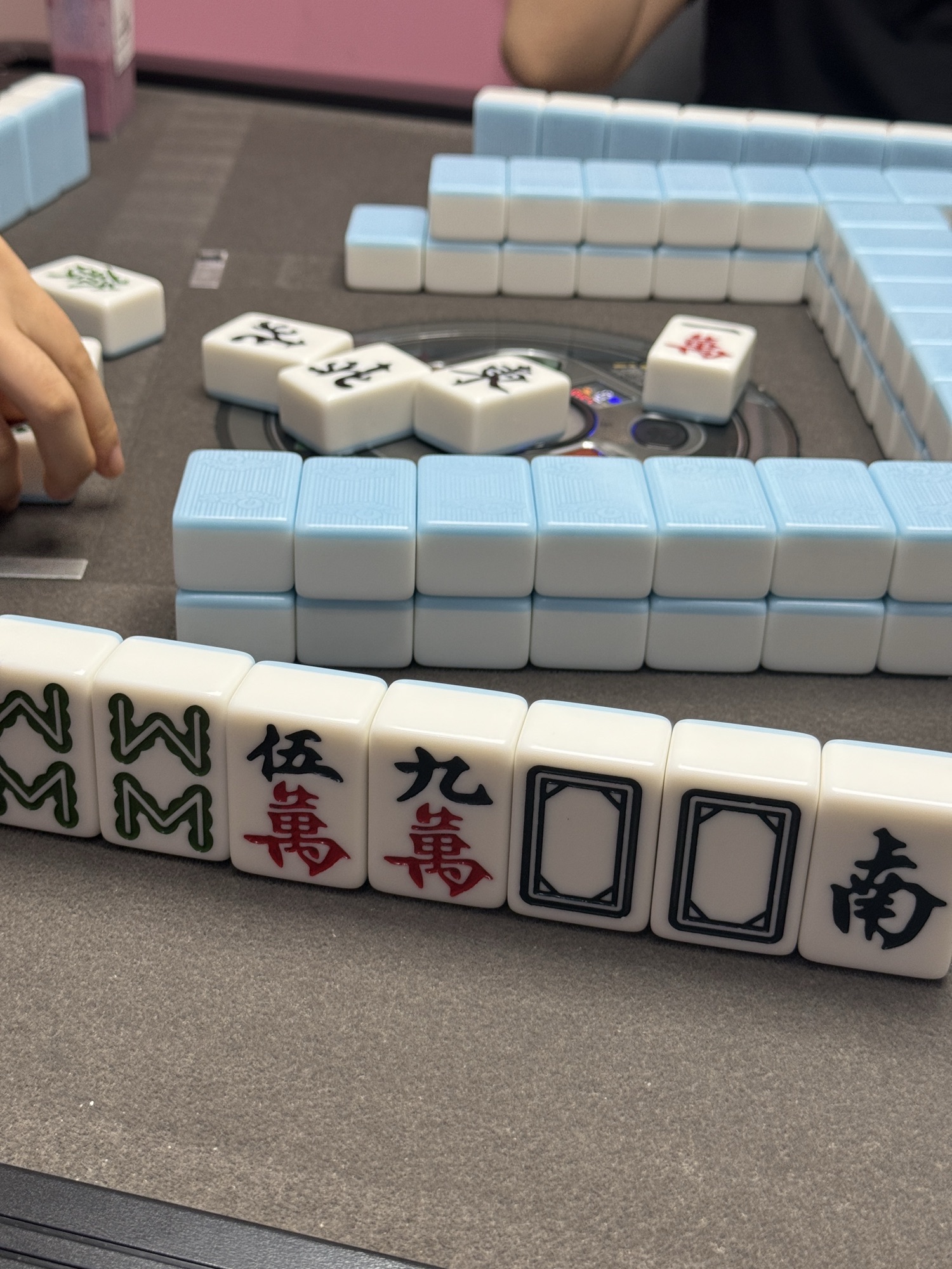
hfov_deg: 30.3
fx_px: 1760
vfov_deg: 39.7
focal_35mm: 48
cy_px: 634
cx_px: 476
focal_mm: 6.76
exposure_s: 1/100
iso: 64
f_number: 1.78
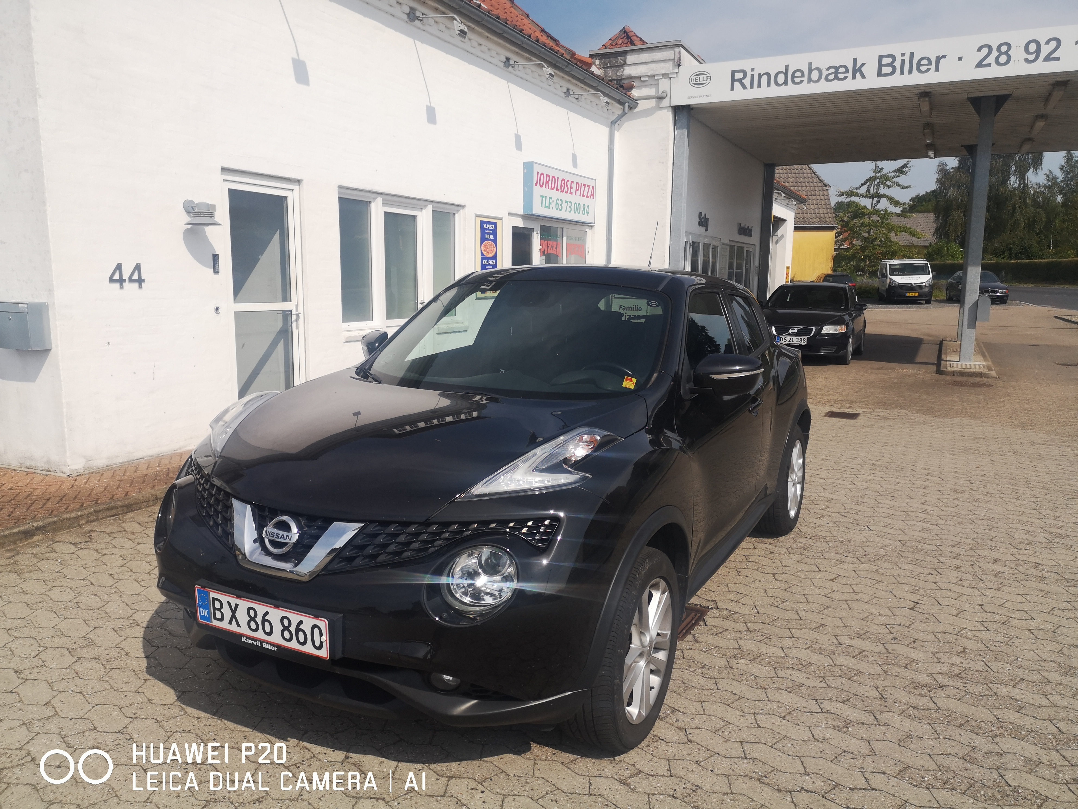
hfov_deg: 65.3
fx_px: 841
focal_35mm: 27
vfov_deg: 51.4
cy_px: 404
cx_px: 539
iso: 50
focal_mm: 3.95
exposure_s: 1/4525
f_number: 1.8
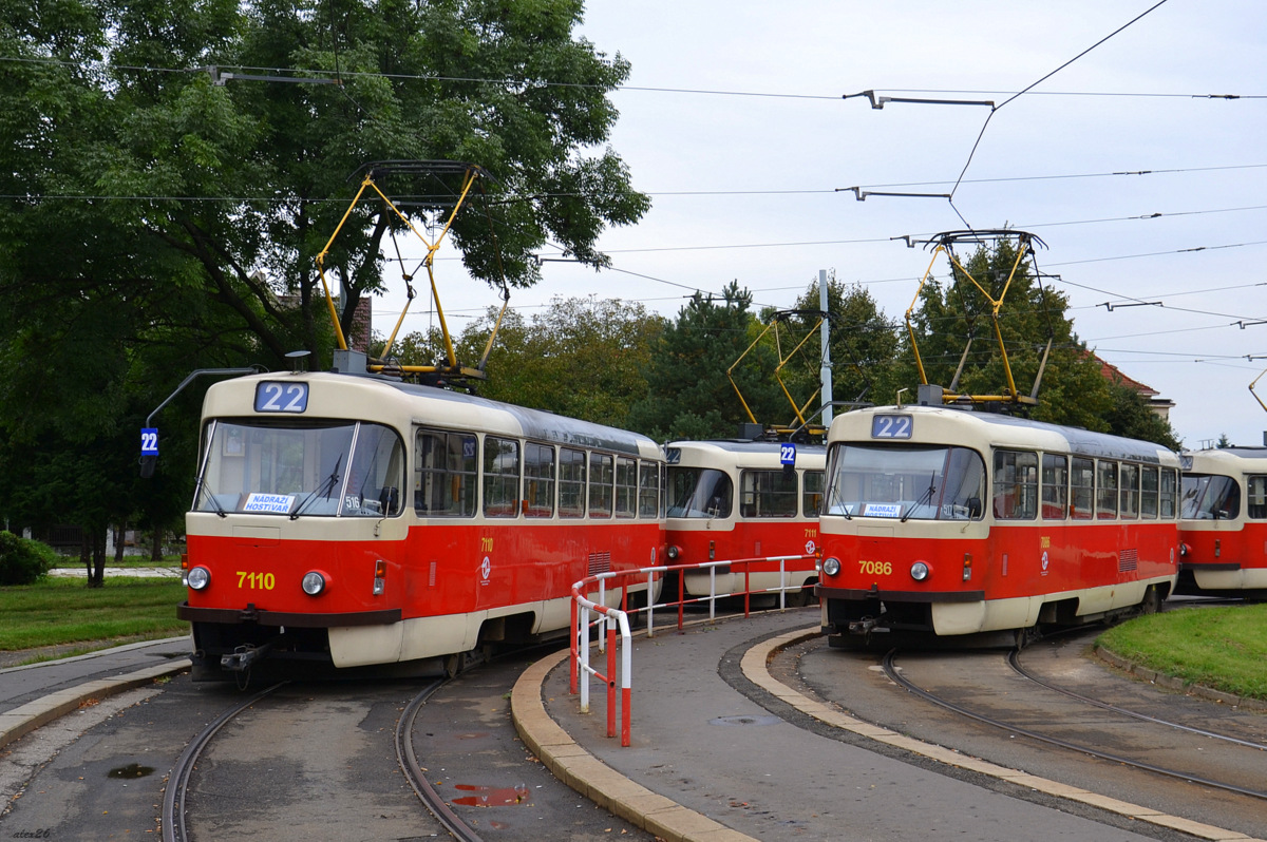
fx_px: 1266
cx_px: 634
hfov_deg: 53.2
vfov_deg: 36.8
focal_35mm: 36
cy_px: 421
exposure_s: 1/125
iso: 100
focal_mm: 24
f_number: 5.6
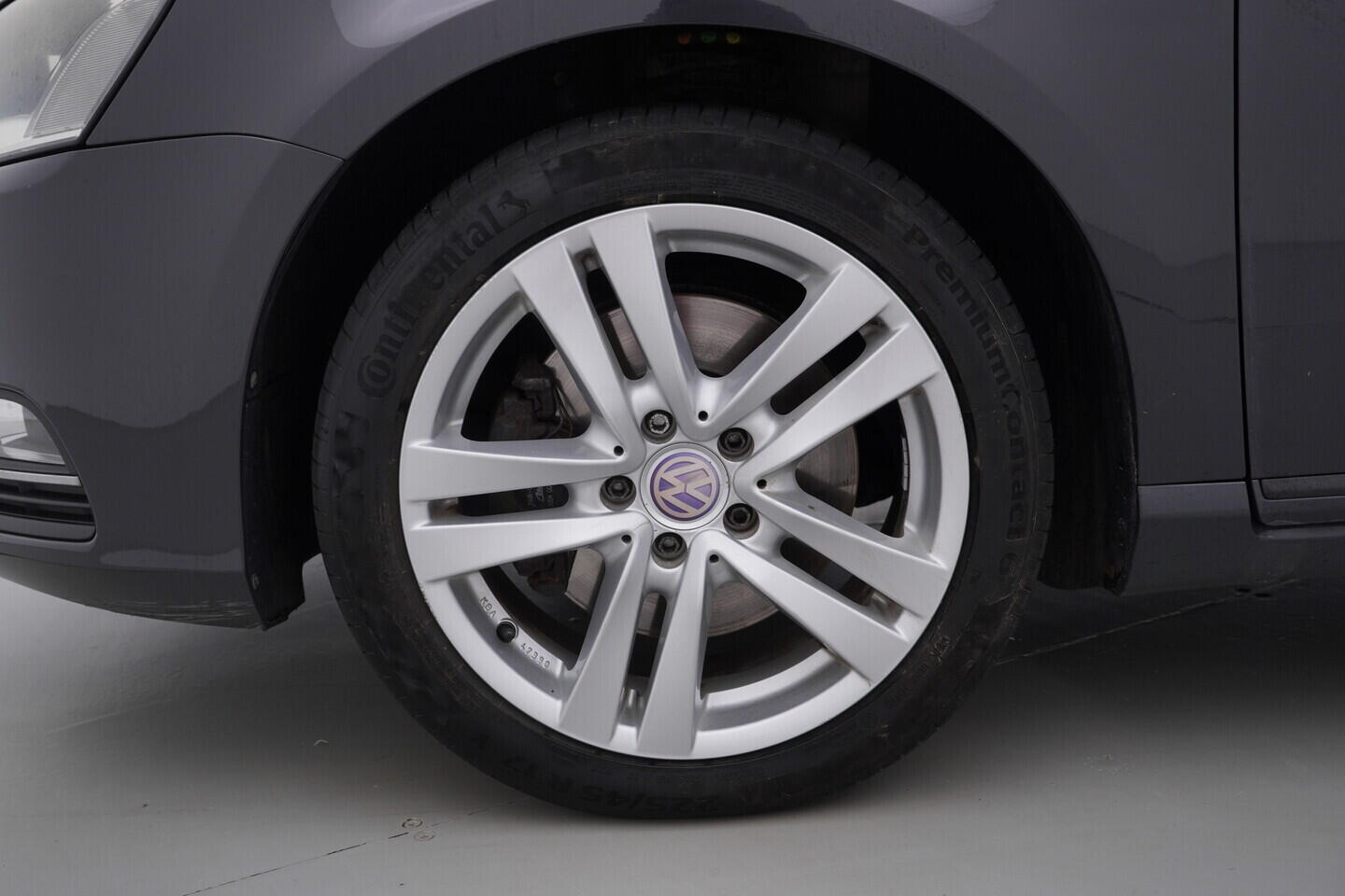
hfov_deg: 53.1
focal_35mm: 36
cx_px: 672
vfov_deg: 36.9
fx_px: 1345
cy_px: 448
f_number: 4.5
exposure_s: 1/80
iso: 125
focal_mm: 24
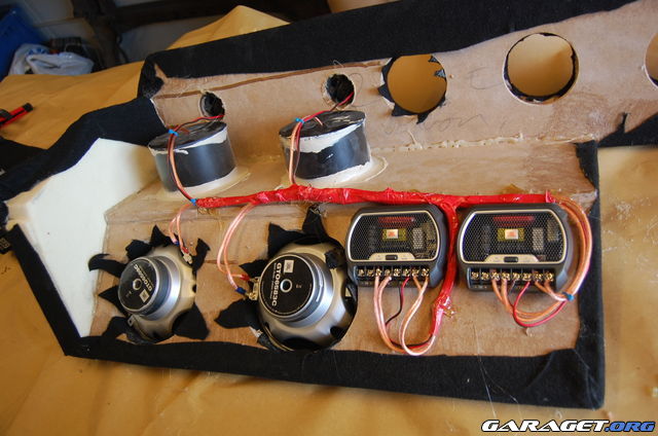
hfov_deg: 62.0
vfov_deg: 43.4
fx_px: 547
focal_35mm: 30
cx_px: 329
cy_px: 218
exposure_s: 1/30
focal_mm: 20
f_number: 3.8
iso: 450
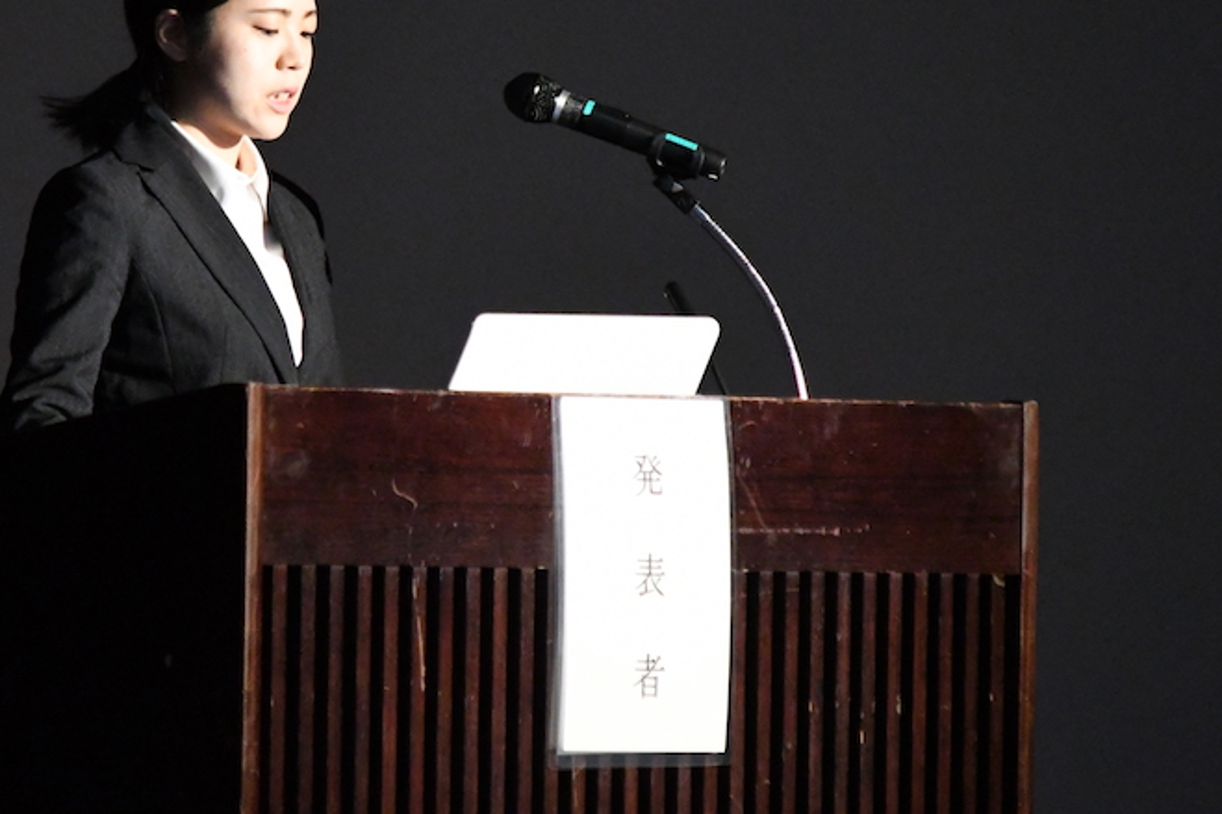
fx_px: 17001
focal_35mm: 501
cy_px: 275
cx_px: 412
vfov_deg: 2.7
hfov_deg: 4.1
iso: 12800
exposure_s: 1/320
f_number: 5.3
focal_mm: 220
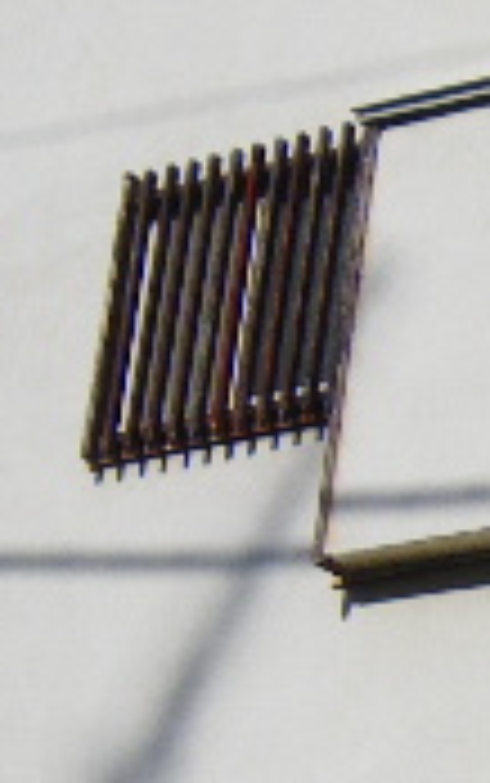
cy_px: 819
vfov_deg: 11.8
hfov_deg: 6.9
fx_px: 3733
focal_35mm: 175
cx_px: 1407
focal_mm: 5
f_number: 4.2
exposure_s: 1/800
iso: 50
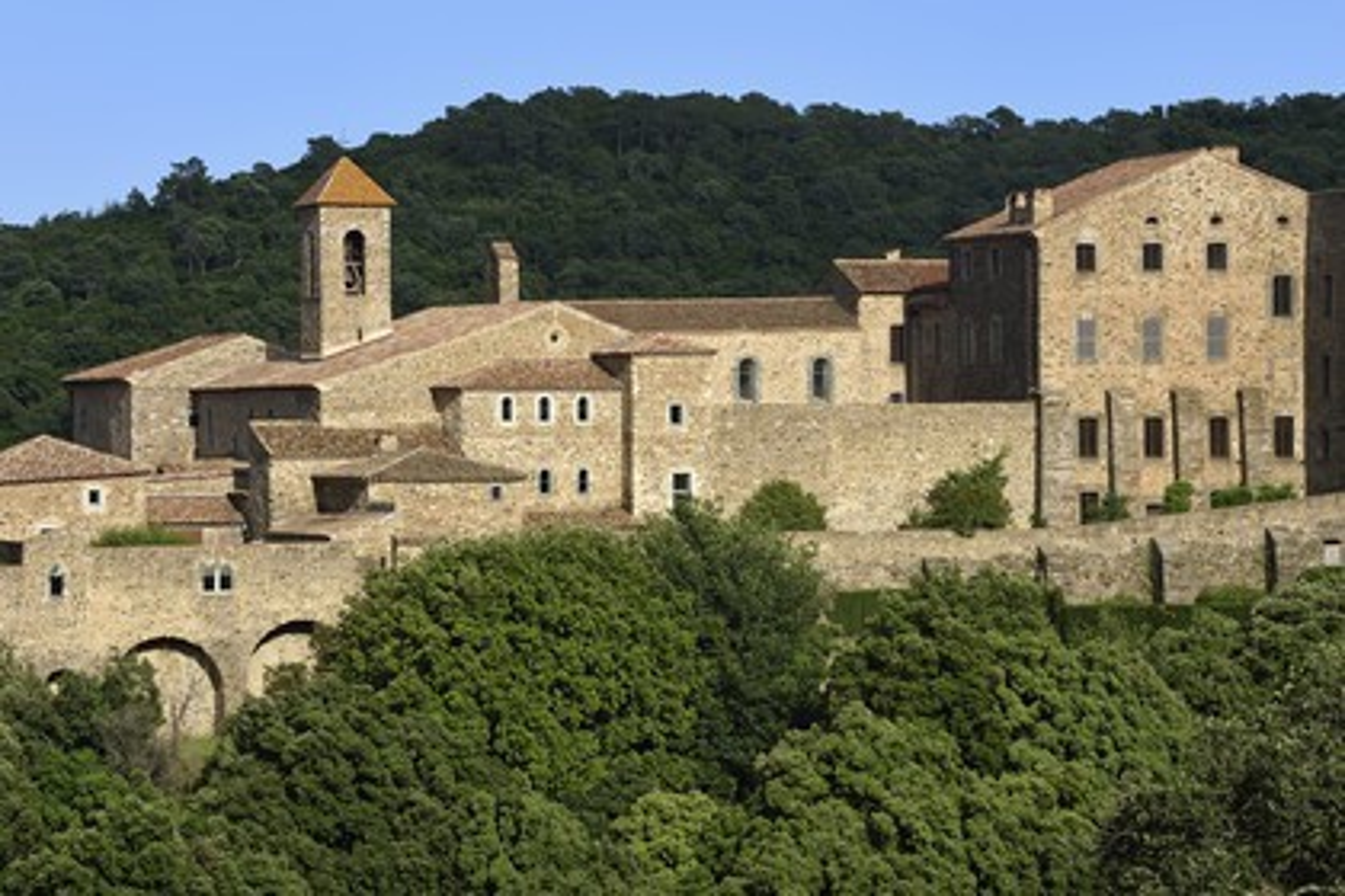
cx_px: 672
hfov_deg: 13.7
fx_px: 5604
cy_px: 448
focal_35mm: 150
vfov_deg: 9.1
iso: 200
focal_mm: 150
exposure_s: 1/200
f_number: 13
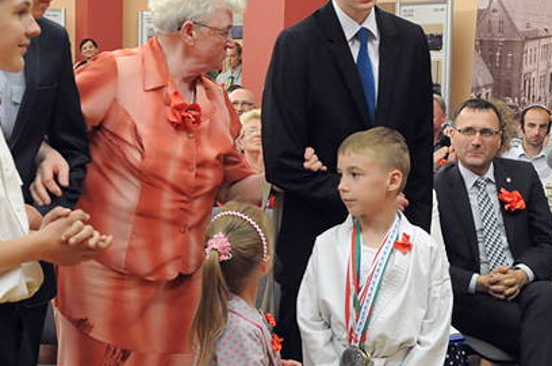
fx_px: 1149
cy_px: 214
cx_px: 257
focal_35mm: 75
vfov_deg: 18.1
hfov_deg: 27.0
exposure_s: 1/80
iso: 2500
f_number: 5.6
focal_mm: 24
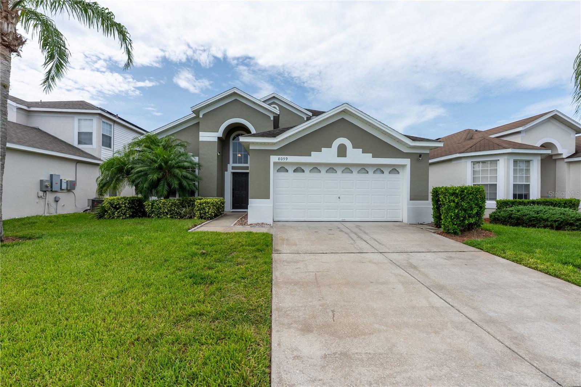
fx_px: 226
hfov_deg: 104.3
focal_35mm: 14
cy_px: 194
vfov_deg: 81.2
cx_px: 290
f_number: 8
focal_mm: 14
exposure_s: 1/2000
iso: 125
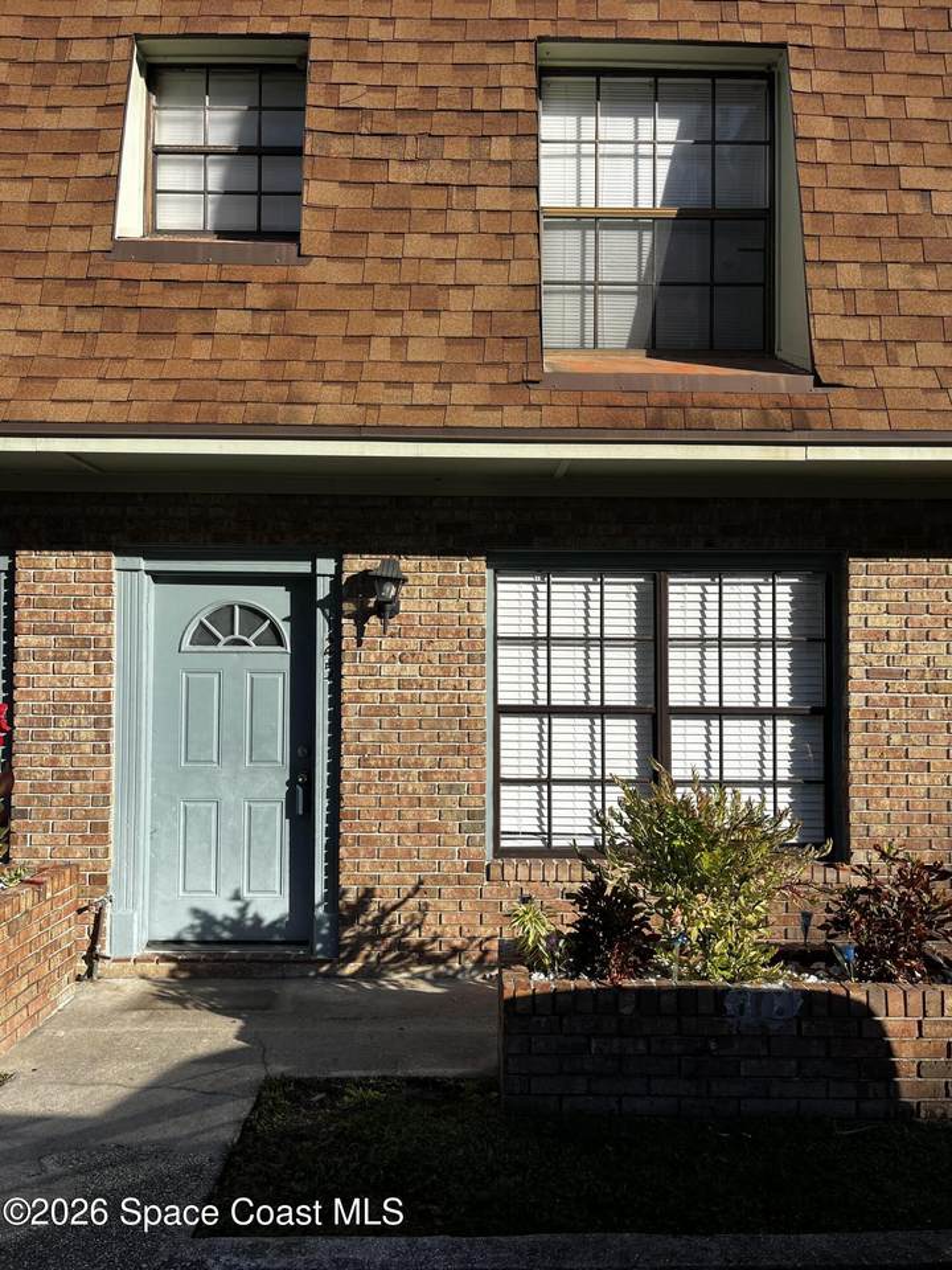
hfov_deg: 53.1
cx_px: 476
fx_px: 953
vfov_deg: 67.3
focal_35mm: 26
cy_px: 635
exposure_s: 1/2899
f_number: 1.6
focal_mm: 5.1
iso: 50
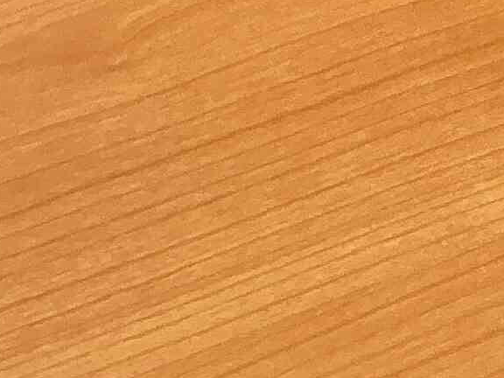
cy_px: -726
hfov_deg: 9.4
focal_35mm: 203
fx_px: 2956
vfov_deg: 6.7
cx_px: 841
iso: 20
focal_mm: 3
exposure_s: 1/124
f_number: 1.8
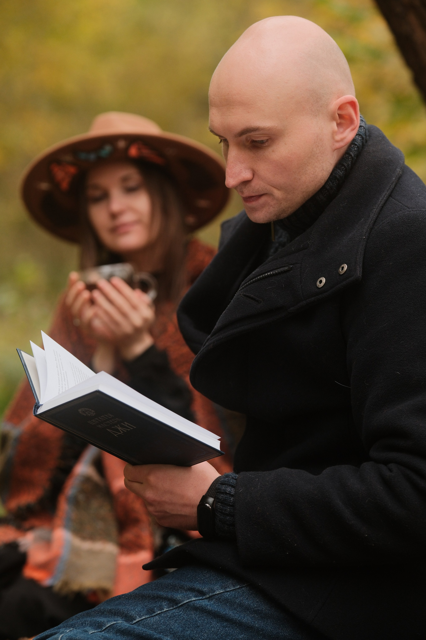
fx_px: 2006
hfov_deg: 12.1
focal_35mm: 113
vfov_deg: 18.1
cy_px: 320
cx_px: 213
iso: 640
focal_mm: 75
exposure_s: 1/800
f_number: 2.2
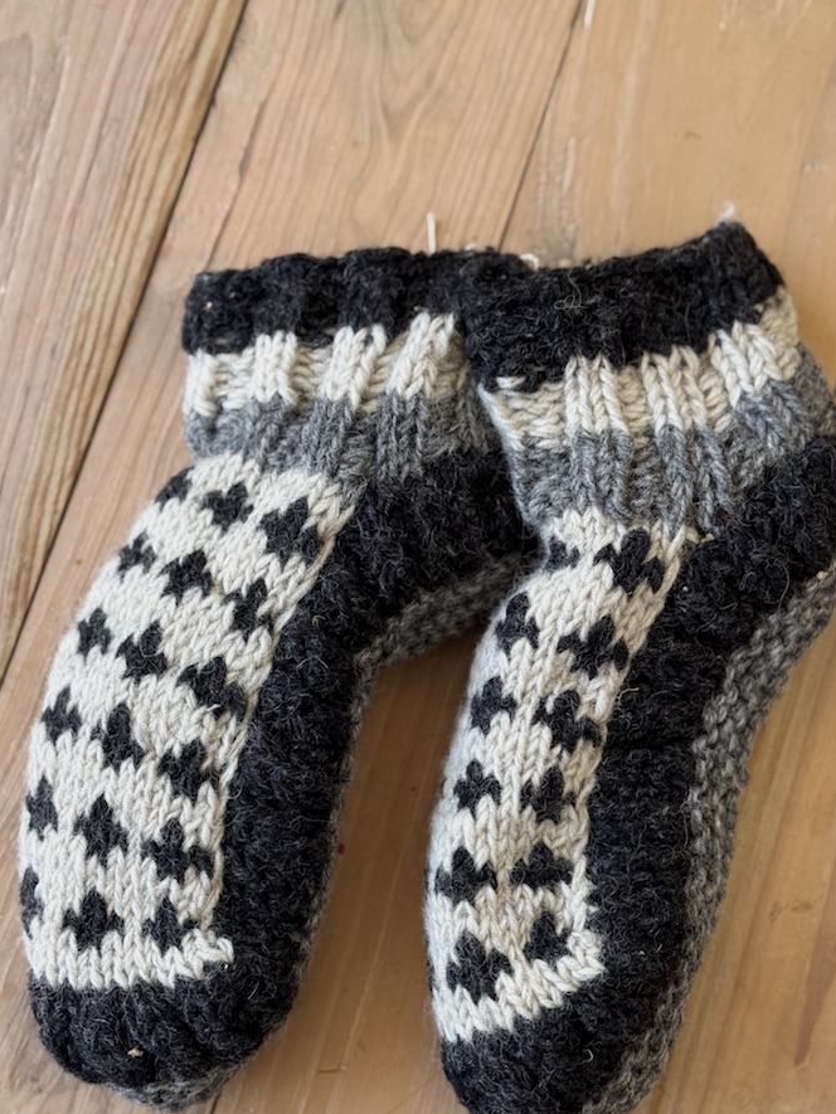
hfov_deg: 27.0
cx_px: 407
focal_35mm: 54
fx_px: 1738
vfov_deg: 35.5
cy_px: 621
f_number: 1.78
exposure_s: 1/147
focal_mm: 6.76
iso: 80
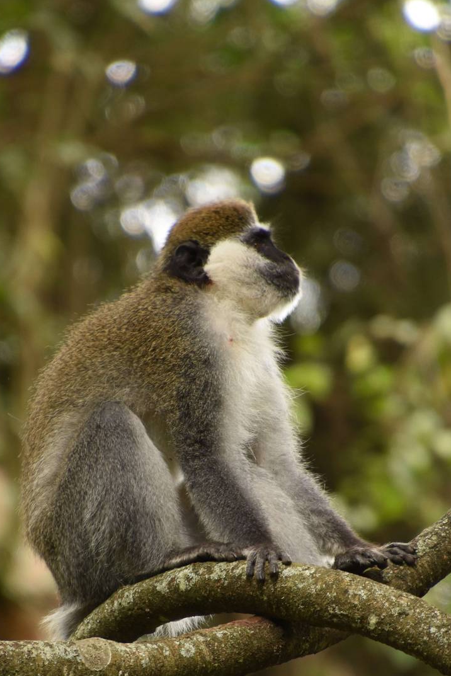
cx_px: 209
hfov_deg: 2.1
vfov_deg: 3.1
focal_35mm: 671
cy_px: 482
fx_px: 12600
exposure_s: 1/80
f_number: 6.3
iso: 640
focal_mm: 300
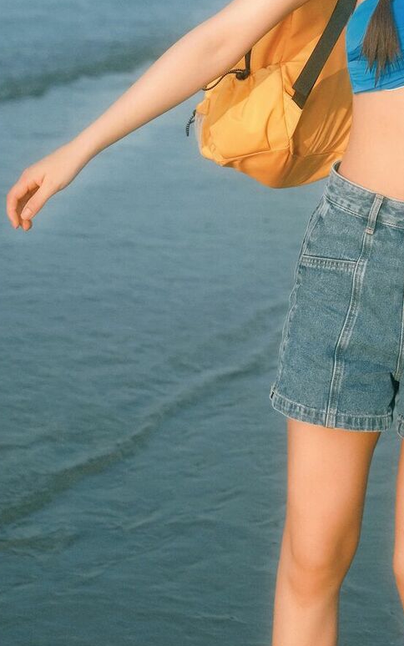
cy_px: 104
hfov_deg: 9.3
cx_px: 280
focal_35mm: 141
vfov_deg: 14.7
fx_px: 2483
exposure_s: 1/1000
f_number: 2.8
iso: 160
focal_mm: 45.5
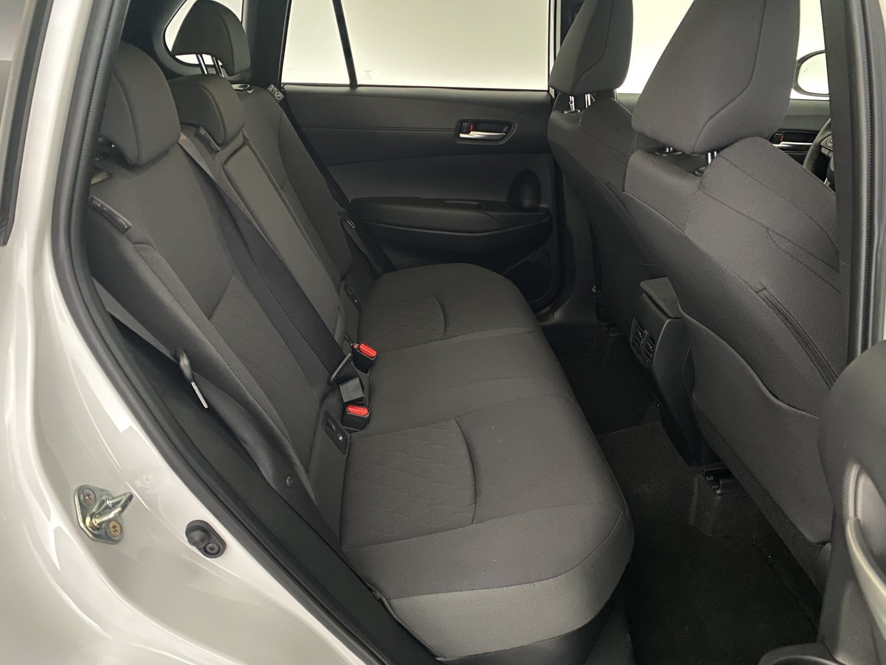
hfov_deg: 67.3
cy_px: 332
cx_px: 443
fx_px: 665
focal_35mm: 26
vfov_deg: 53.1
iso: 2000
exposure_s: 1/25
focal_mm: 4.25
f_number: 1.8
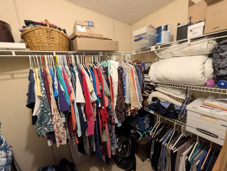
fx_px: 85
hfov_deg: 106.1
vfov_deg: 90.1
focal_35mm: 13
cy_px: 86
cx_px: 114
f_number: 2.2
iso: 417
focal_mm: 1.95
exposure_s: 1/30
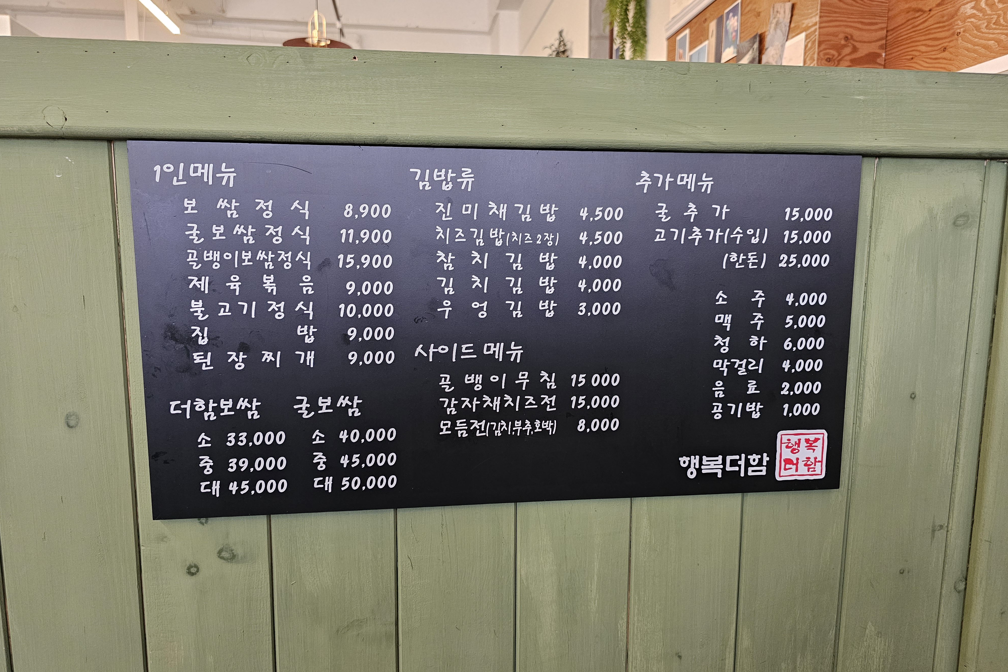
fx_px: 672
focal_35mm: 24
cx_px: 503
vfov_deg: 53.1
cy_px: 341
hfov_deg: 73.7
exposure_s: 1/120
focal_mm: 6.3
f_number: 1.7
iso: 500
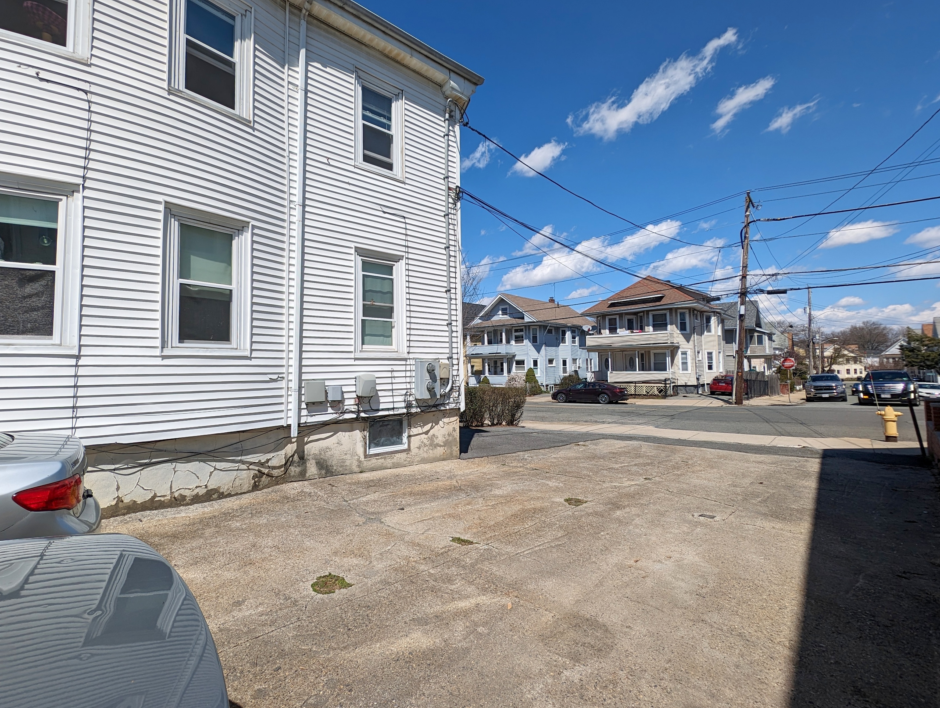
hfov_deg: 101.7
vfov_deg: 85.8
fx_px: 381
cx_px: 424
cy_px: 342
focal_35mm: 14
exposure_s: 1/2538
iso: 35
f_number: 1.95
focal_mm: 2.23
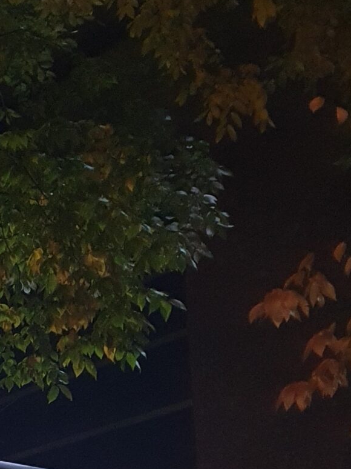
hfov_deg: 15.4
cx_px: -227
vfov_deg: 21.9
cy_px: 468
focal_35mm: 86
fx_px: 1163
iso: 400
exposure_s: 1/40
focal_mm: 4.32
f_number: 1.5
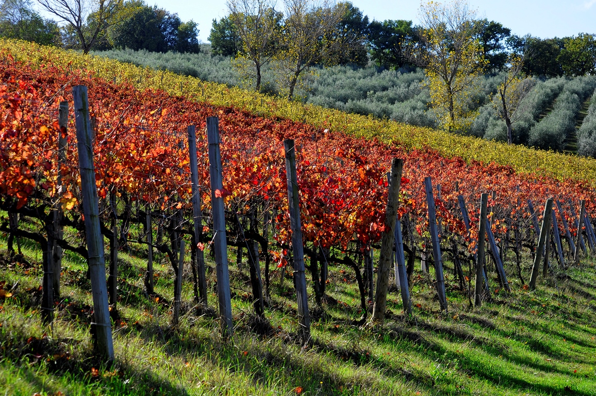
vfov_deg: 16.5
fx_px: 1364
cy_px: 198
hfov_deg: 24.6
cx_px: 298
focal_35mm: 82
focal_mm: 55
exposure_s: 1/250
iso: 200
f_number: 7.1
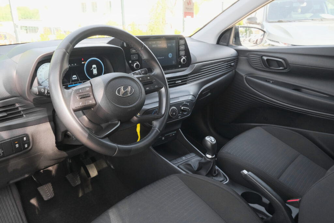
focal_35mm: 29
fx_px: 269
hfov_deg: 63.7
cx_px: 167
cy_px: 112
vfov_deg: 45.0
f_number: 9
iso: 2000
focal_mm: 19.2
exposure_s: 1/60
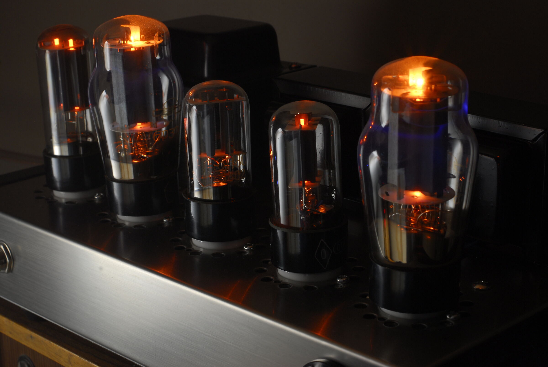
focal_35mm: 82
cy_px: 184
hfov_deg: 24.6
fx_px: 1257
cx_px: 274
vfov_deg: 16.6
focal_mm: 55
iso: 200
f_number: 16
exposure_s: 30
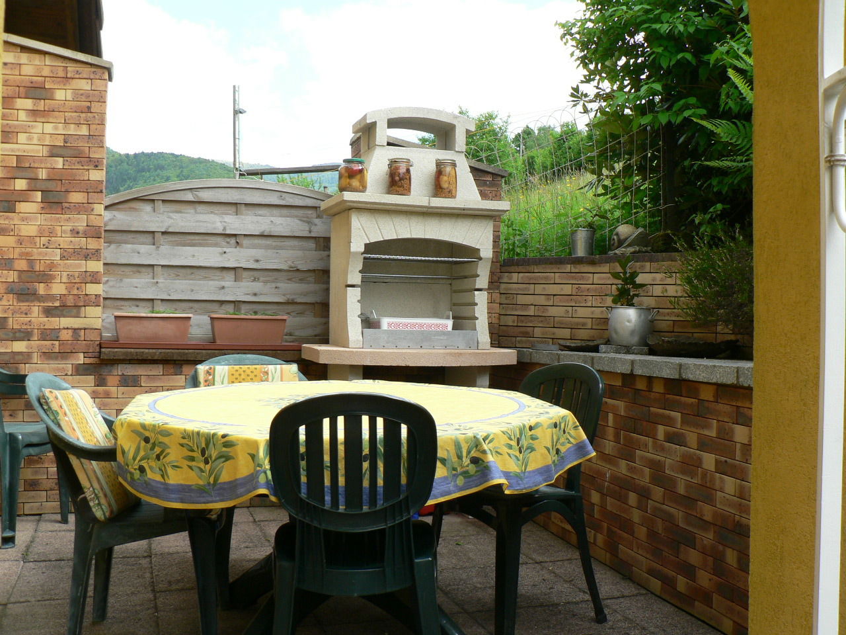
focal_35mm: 36
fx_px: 880
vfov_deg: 39.7
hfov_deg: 51.4
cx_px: 423
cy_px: 318
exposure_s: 1/200
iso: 100
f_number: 4
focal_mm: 6
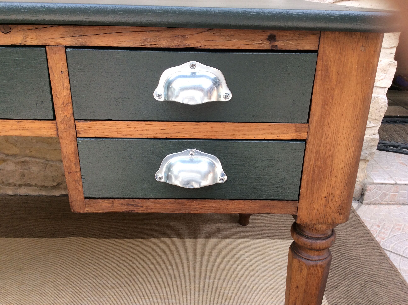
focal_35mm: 32
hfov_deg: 56.9
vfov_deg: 44.1
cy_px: 152
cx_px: 204
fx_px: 377
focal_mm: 3.3
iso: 32
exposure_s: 1/161
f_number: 2.4
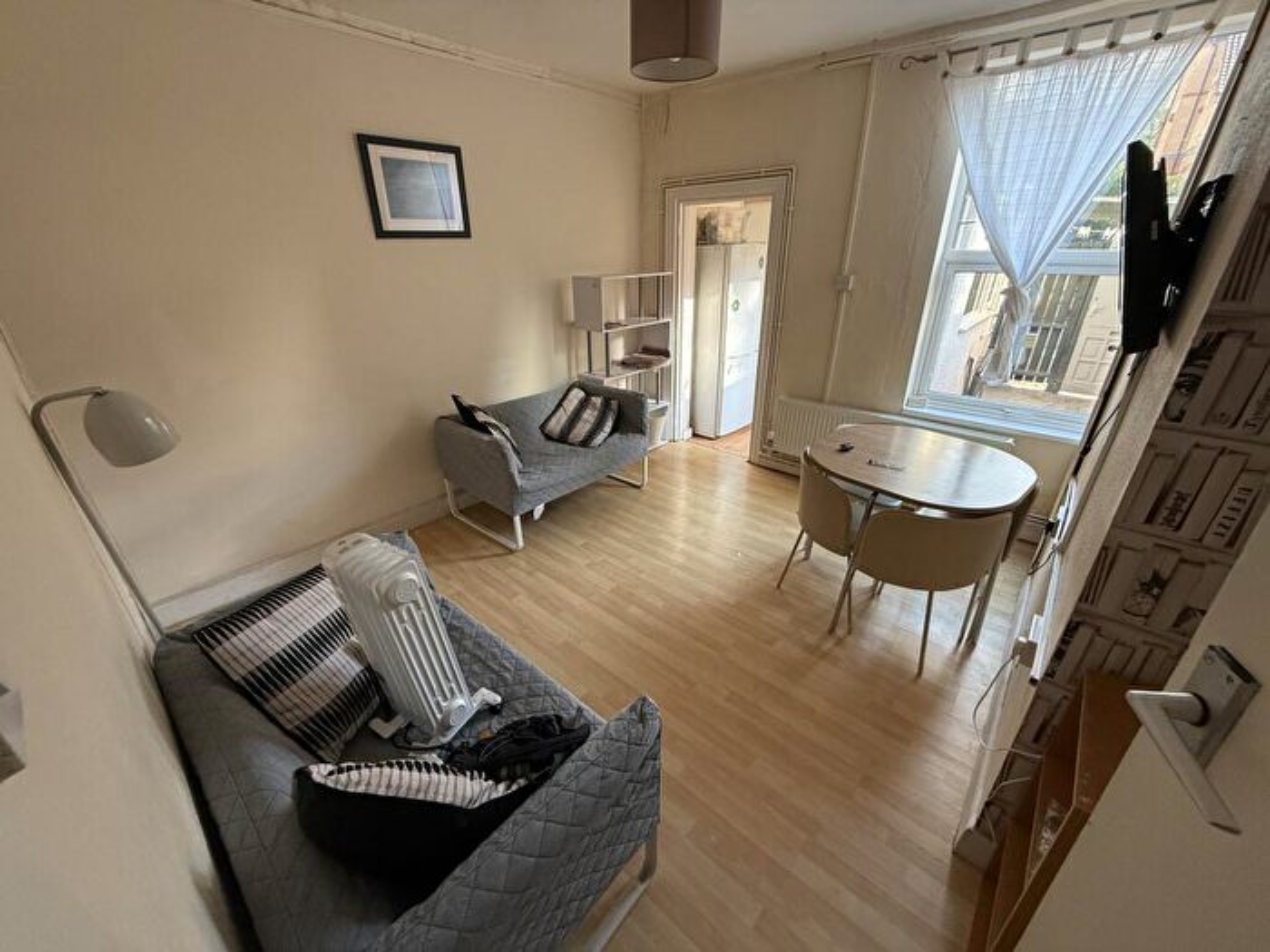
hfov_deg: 102.1
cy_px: 476
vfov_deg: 85.7
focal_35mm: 14
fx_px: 514
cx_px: 635
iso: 200
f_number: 2.2
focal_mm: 2.22
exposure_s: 1/99
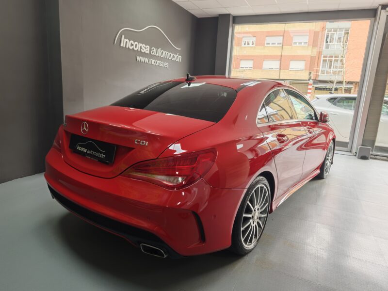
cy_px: 146
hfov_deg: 73.9
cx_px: 194
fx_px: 258
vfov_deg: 58.9
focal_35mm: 23
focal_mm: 6.55
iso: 320
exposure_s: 1/100
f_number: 1.62
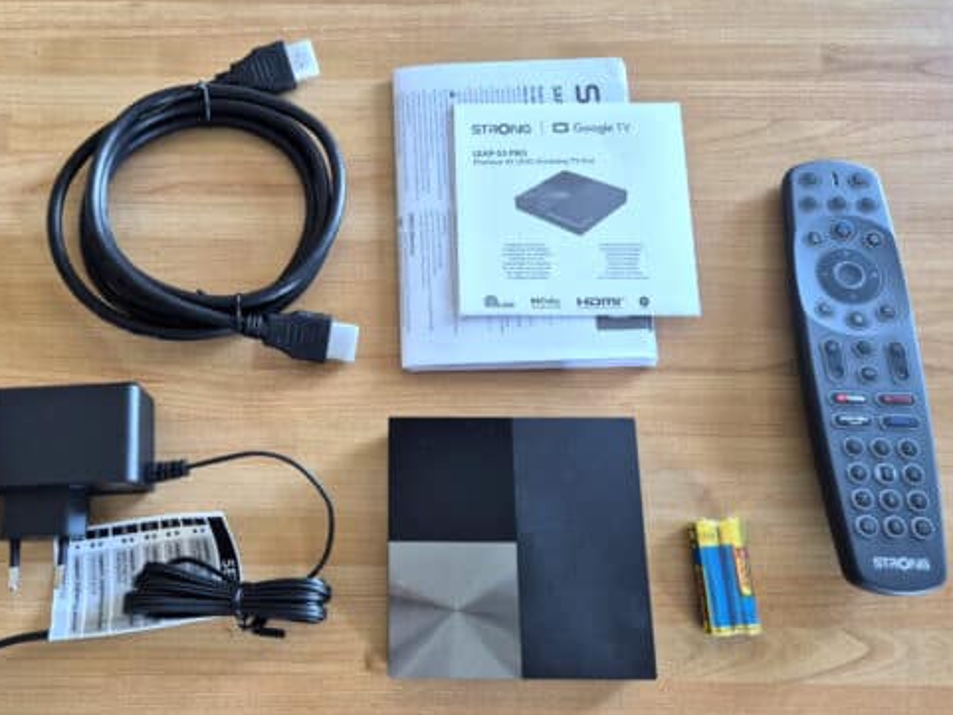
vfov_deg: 49.7
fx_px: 771
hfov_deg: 63.0
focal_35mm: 28
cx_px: 395
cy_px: 397
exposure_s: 1/100
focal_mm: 5.4
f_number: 1.8
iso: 320
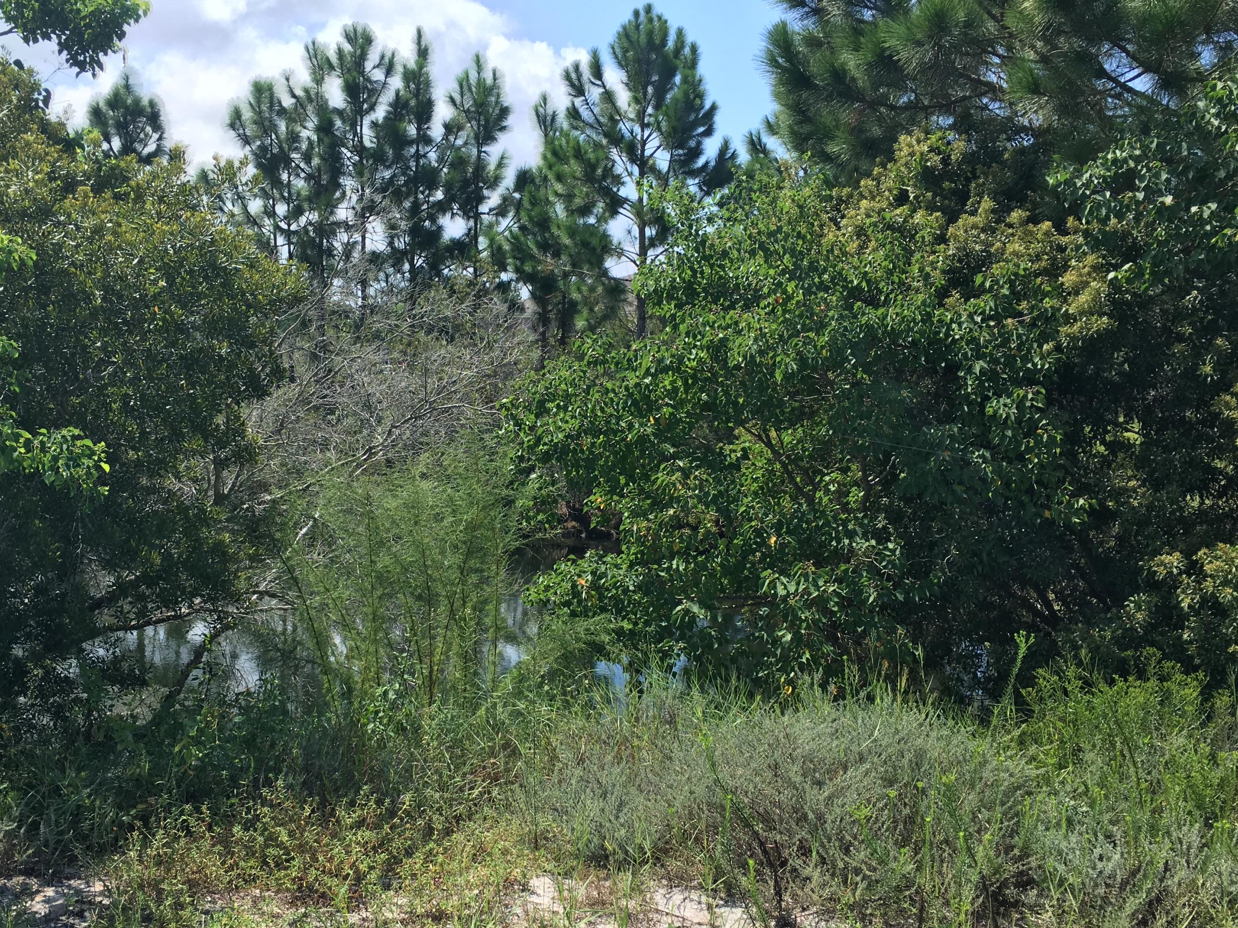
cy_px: 517
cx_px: 523
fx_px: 1252
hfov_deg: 52.4
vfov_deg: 40.6
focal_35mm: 35
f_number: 2.2
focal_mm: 4.15
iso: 25
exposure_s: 1/938
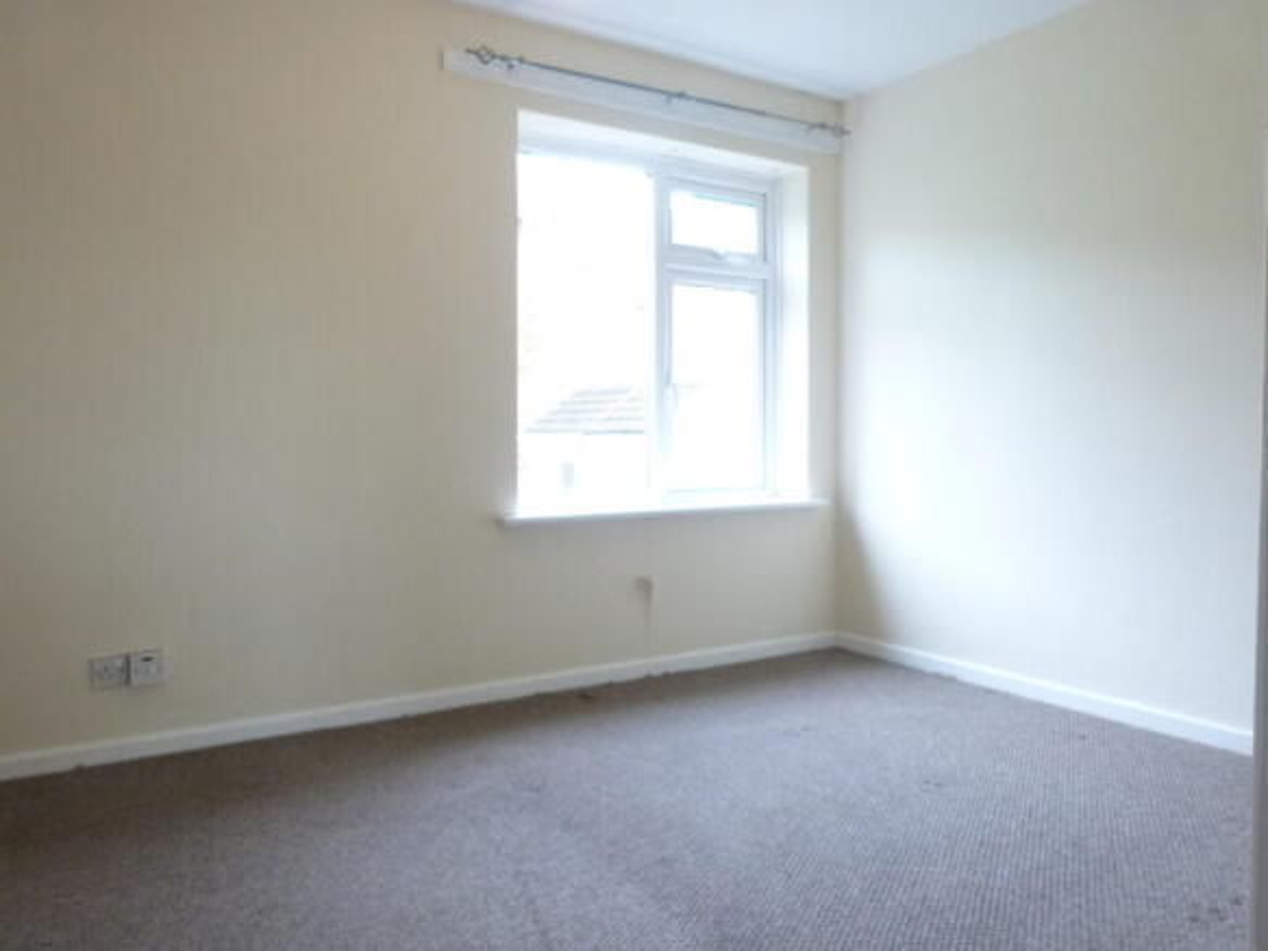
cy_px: 476
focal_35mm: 25
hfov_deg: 69.4
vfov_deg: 54.9
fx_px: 916
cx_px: 634
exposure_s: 1/50
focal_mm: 4.5
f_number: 2.8
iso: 400
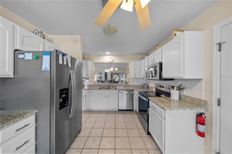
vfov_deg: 90.0
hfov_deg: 112.6
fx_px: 77
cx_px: 116
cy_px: 77
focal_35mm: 12
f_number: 9
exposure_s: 2
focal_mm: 12
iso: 100
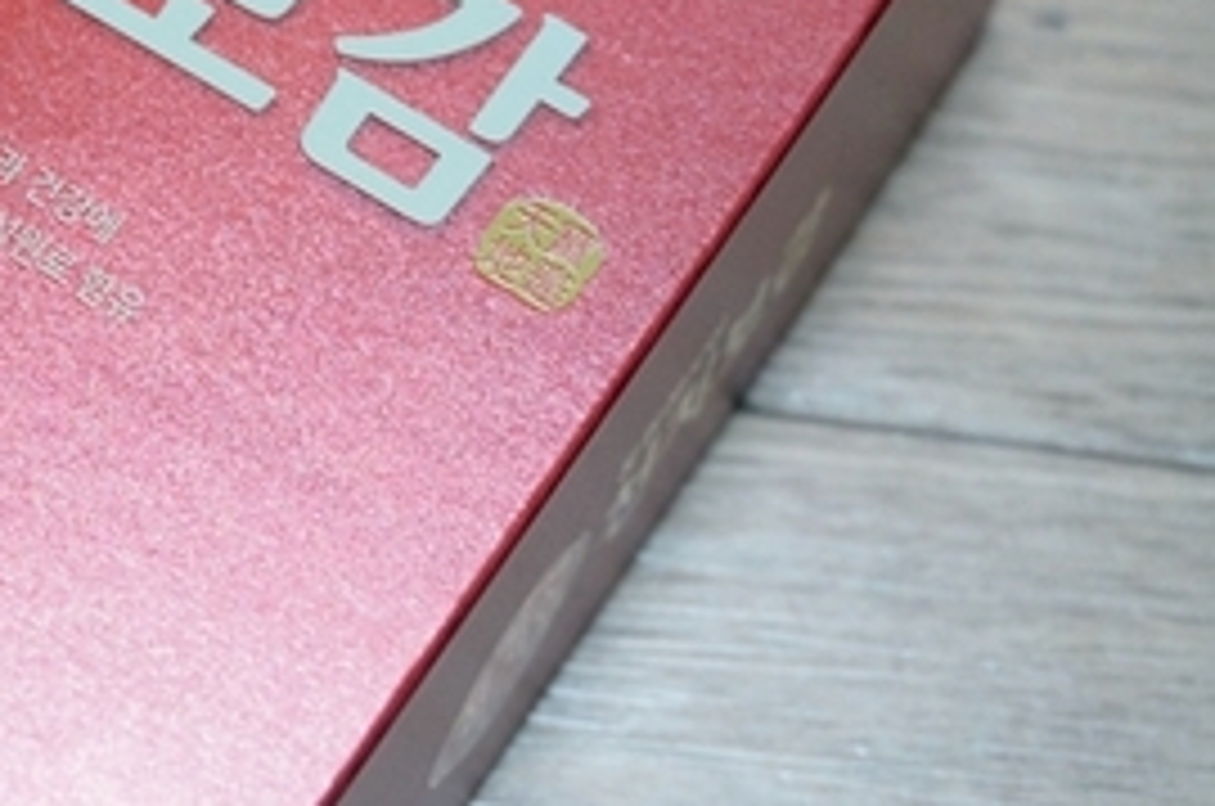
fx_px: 3672
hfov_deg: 18.4
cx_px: 36
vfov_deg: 12.4
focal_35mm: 109
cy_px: 113
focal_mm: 37
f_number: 5.6
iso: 1600
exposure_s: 1/30
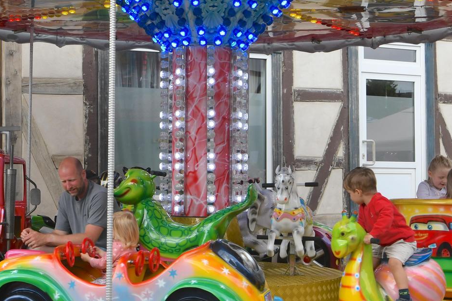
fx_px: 929
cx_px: 122
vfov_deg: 18.4
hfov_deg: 27.0
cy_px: 123
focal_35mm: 74
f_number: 8
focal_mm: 24
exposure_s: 1/250
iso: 320
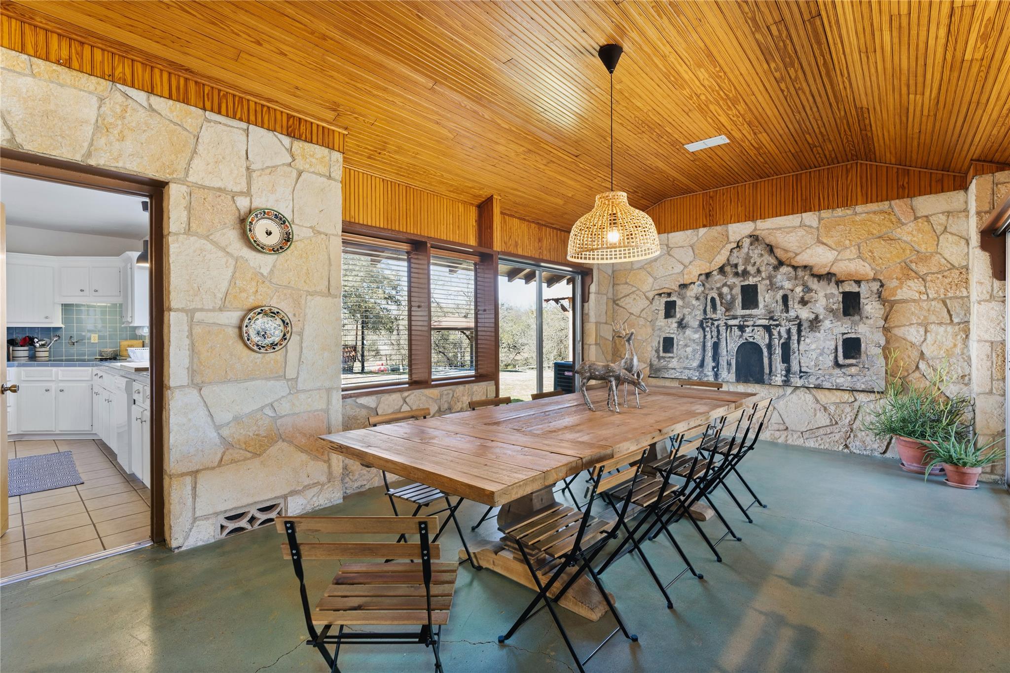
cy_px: 336
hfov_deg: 96.7
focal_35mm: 16
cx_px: 505
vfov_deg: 73.7
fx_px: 449
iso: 320
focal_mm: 16
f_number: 7.1
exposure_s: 1/4
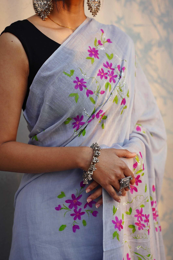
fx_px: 497
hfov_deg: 19.7
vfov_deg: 29.2
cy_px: 130
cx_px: 86
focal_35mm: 69
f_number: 3.5
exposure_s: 1/400
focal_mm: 69
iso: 500
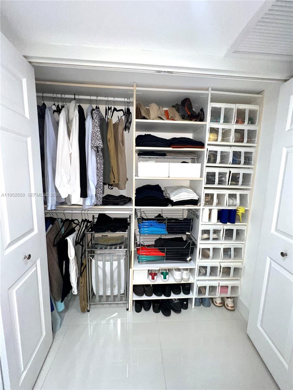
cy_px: 195
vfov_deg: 106.2
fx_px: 147
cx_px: 146
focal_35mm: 13
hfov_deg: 89.9
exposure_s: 1/60
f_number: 1.8
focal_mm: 1.57
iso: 125
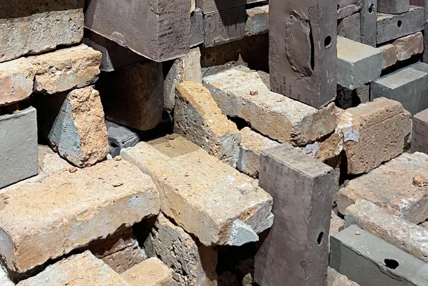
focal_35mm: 54
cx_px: 176
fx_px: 642
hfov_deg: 36.8
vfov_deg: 22.1
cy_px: -100
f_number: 1.6
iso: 100
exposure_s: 1/50
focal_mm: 5.1
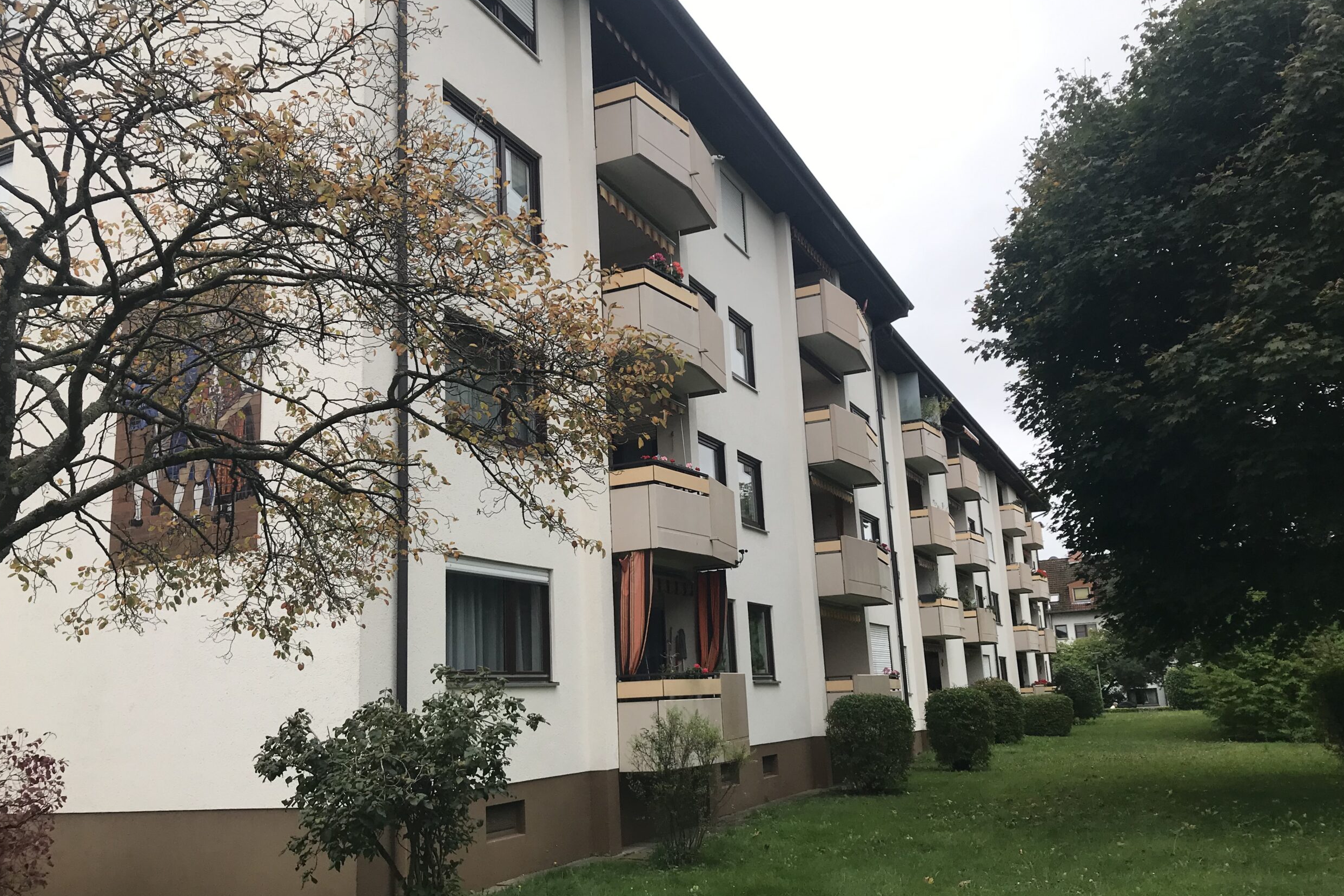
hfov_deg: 61.9
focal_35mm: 30
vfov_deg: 43.6
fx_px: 1120
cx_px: 676
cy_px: 460
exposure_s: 1/402
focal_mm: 3.99
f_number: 1.8
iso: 20
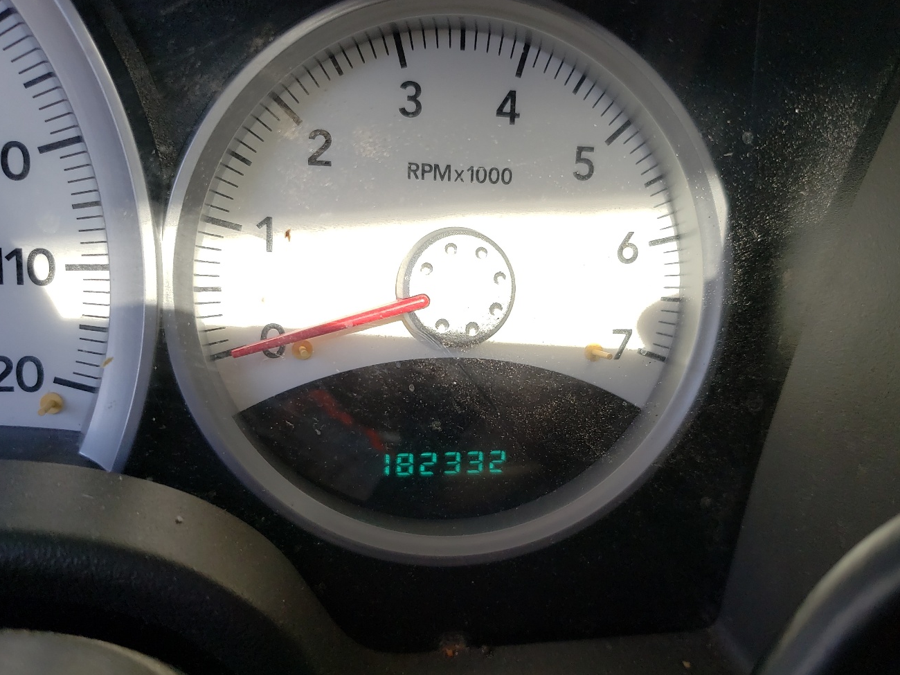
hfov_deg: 56.7
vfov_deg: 44.0
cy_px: 390
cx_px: 491
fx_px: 832
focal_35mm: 32
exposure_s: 1/200
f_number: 1.5
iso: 50
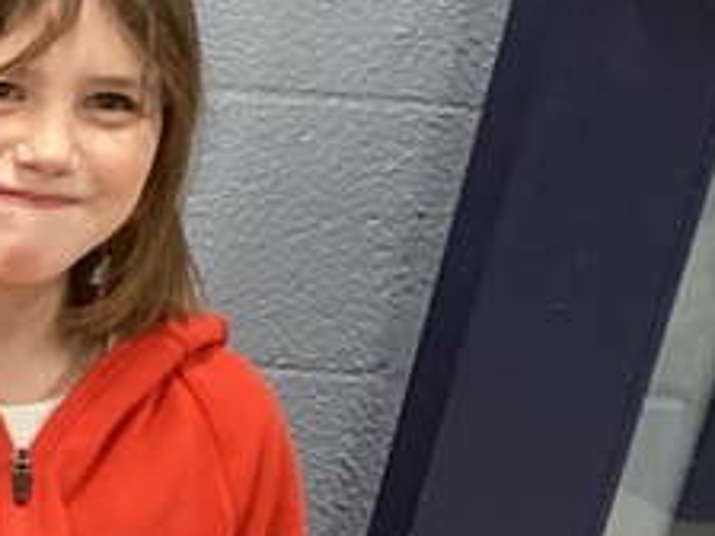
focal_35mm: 142
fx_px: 2933
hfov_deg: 11.9
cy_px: 680
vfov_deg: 10.2
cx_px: -859
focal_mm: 3.3
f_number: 2.4
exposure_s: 1/60
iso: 200
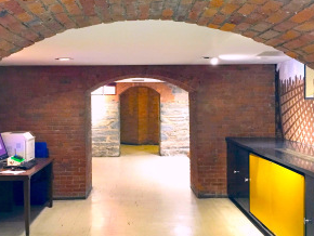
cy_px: 106
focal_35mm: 45
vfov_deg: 32.2
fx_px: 409
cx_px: 145
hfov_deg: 42.0
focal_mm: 4.15
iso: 250
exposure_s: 1/15
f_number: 2.2
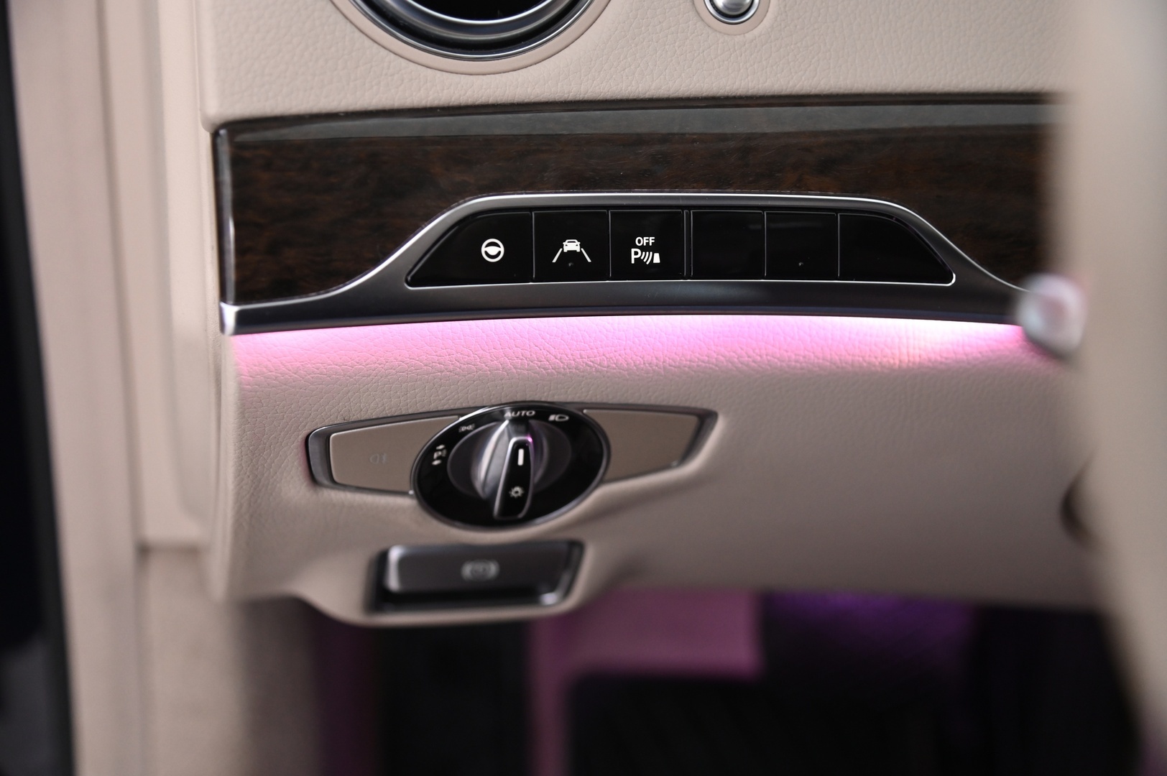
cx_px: 584
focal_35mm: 50
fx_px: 1619
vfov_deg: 26.9
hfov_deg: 39.6
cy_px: 388
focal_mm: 50
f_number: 4
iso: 2000
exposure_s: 1/20
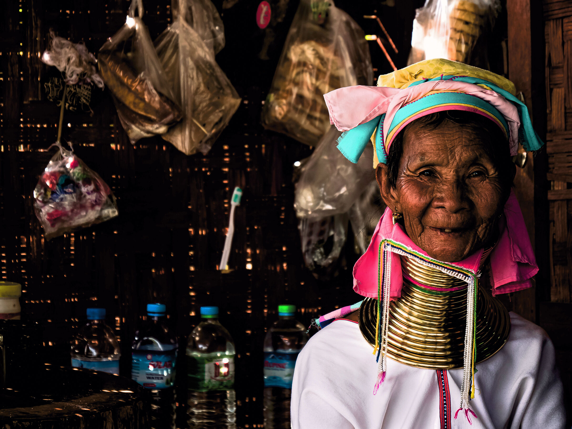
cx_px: 286
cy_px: 214
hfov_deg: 16.4
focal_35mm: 120
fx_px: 1983
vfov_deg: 12.3
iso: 400
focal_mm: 60
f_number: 4
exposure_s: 1/200
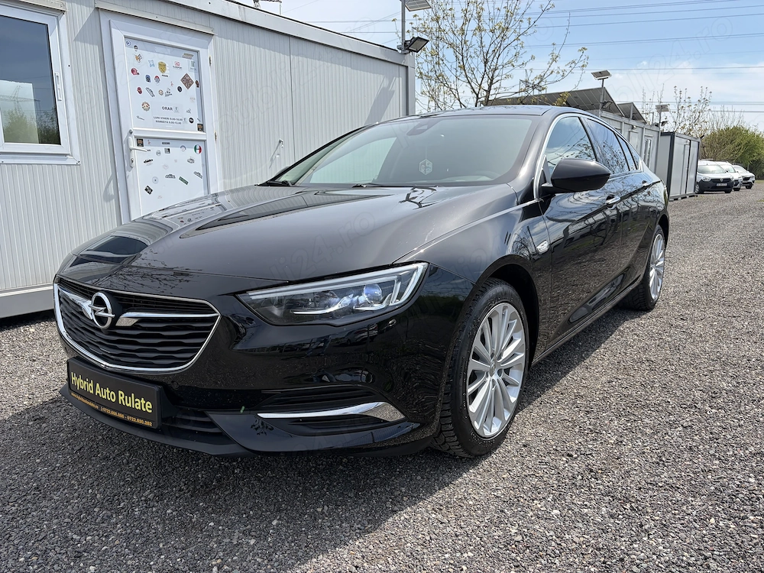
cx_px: 382
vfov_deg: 53.1
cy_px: 286
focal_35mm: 26
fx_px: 574
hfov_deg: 67.3
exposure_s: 1/2364
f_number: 1.6
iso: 50
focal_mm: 5.96
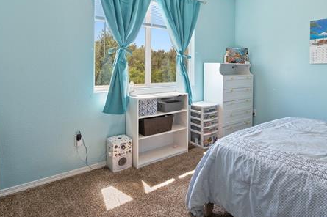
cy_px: 67
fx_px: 209
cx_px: 191
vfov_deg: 53.6
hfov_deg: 75.5
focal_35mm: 23
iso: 500
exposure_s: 1/13
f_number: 7.1
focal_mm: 16
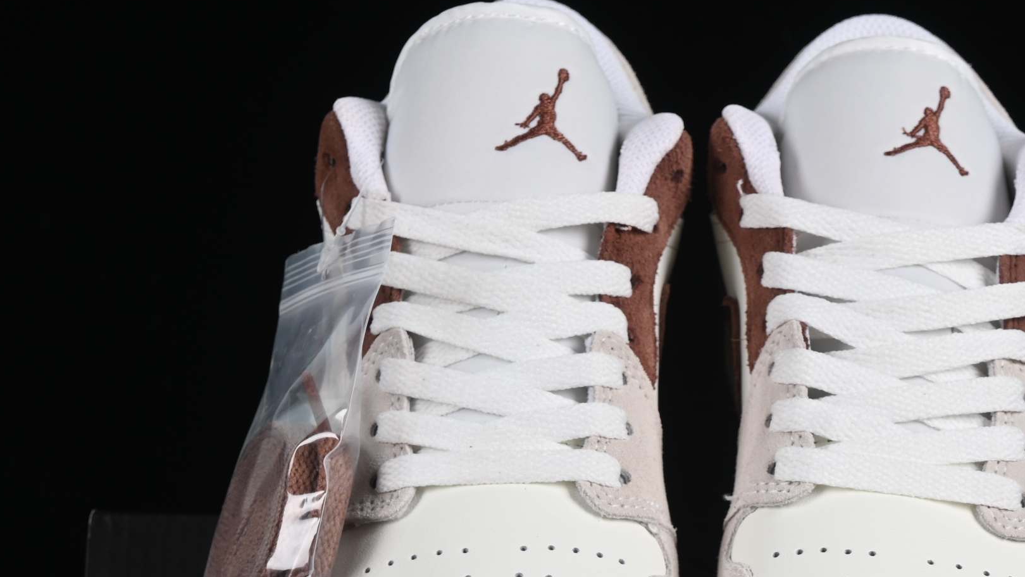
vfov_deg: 8.9
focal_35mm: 135
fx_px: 3669
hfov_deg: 15.9
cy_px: 548
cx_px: 693
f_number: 8
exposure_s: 1/80
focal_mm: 50
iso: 160
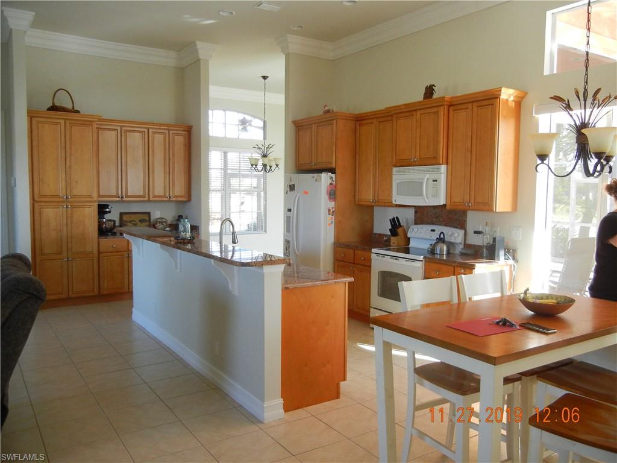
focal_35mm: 30
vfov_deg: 46.8
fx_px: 535
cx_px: 308
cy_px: 232
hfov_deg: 60.0
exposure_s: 1/54.6
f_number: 3.5
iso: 400
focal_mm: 5.4
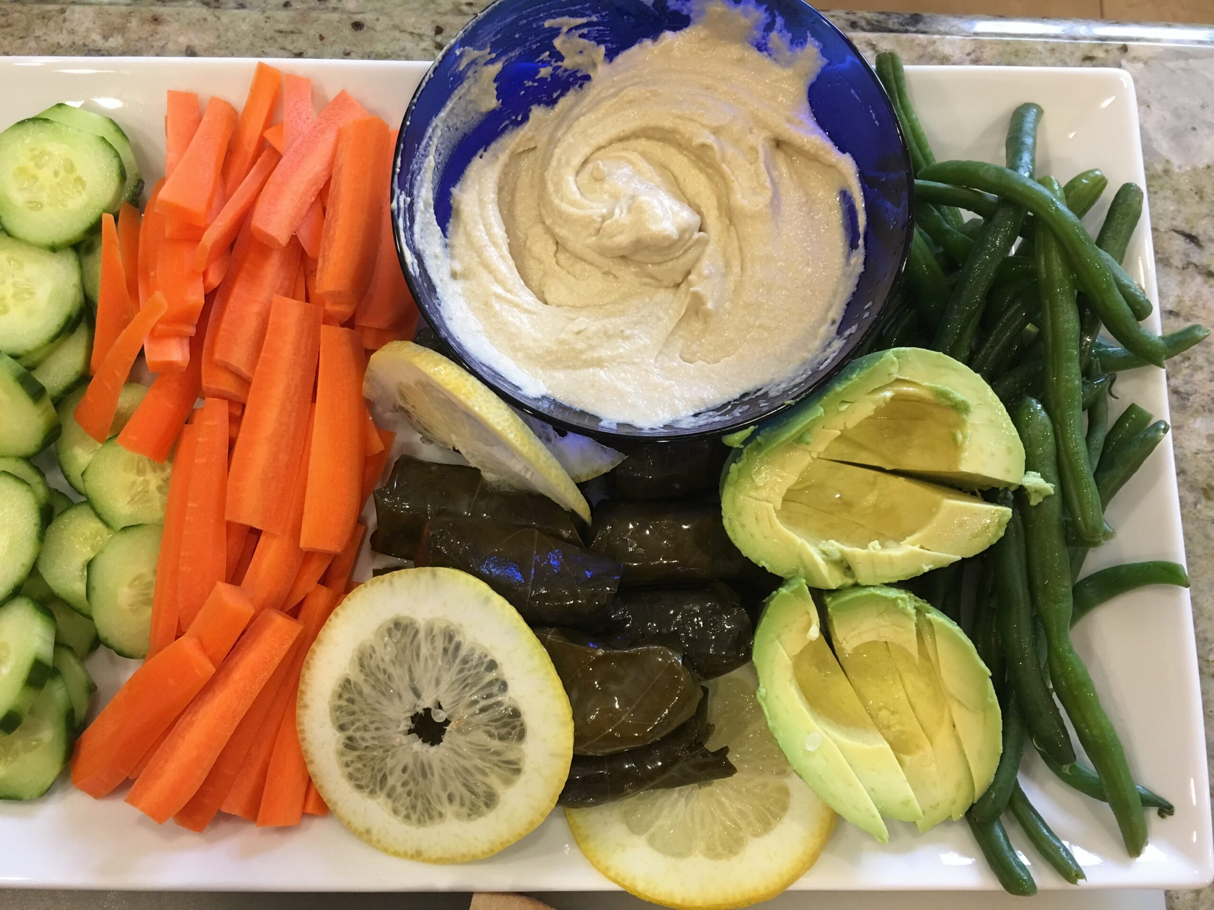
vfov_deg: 48.2
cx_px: 607
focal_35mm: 29
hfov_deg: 61.7
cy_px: 455
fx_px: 1017
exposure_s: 1/15
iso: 50
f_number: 2.2
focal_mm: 4.15
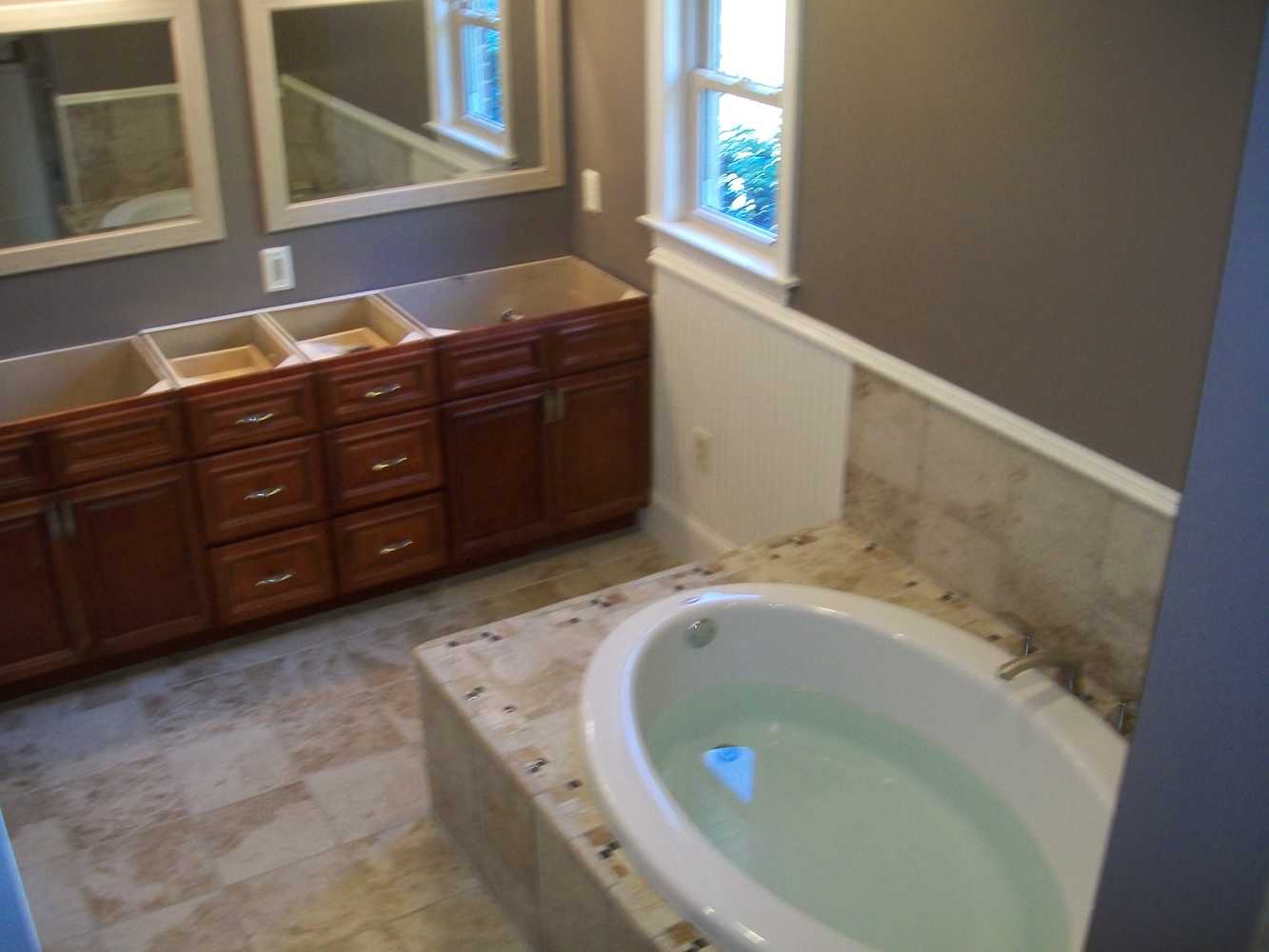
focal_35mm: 36
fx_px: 1320
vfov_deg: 39.7
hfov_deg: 51.4
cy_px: 476
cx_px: 634
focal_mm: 6
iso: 160
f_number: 2.7
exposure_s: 1/30
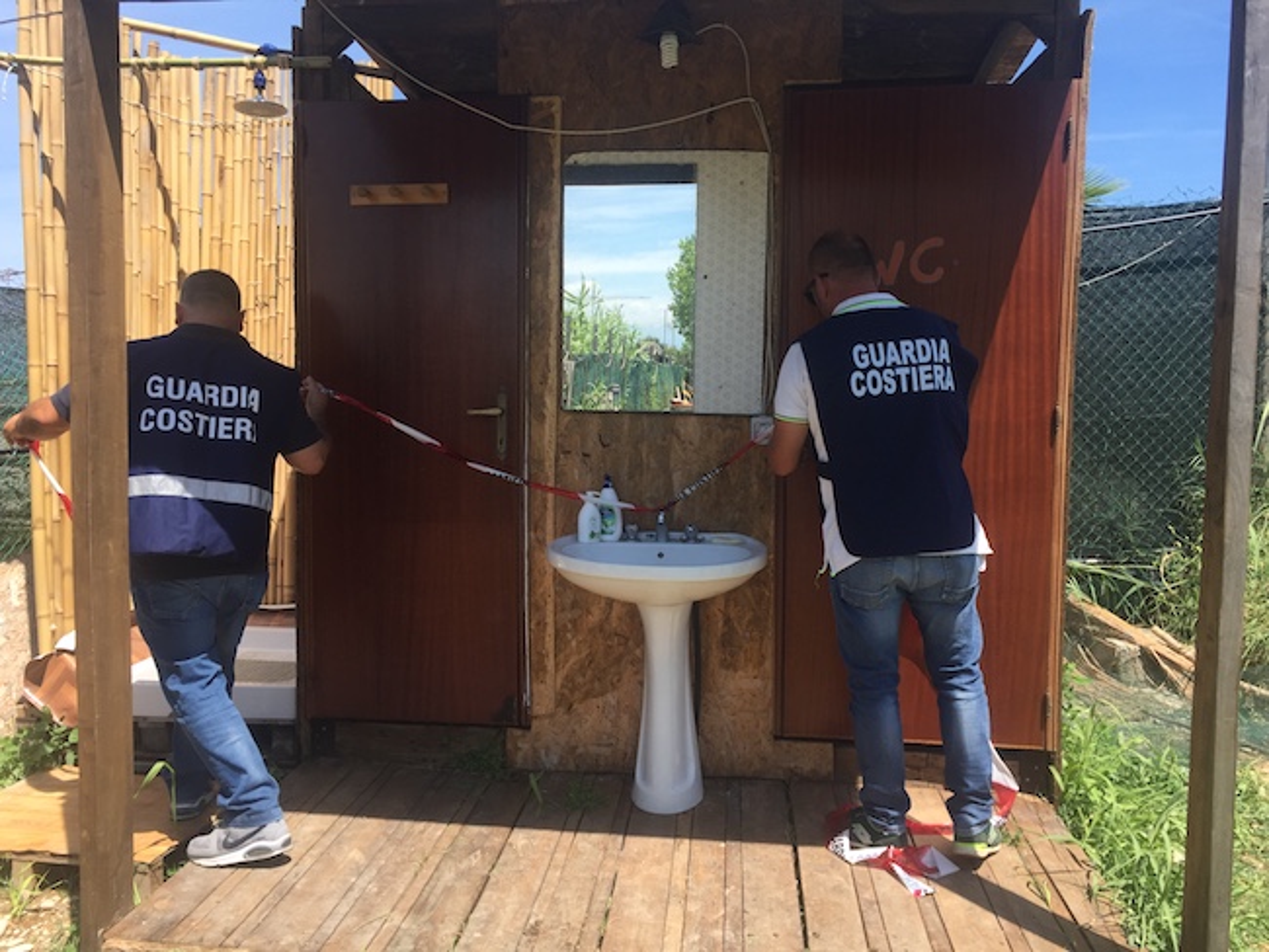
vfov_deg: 48.3
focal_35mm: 29
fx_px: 1064
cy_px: 476
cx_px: 634
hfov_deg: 61.6
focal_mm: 4.15
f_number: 2.2
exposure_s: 1/1014
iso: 32
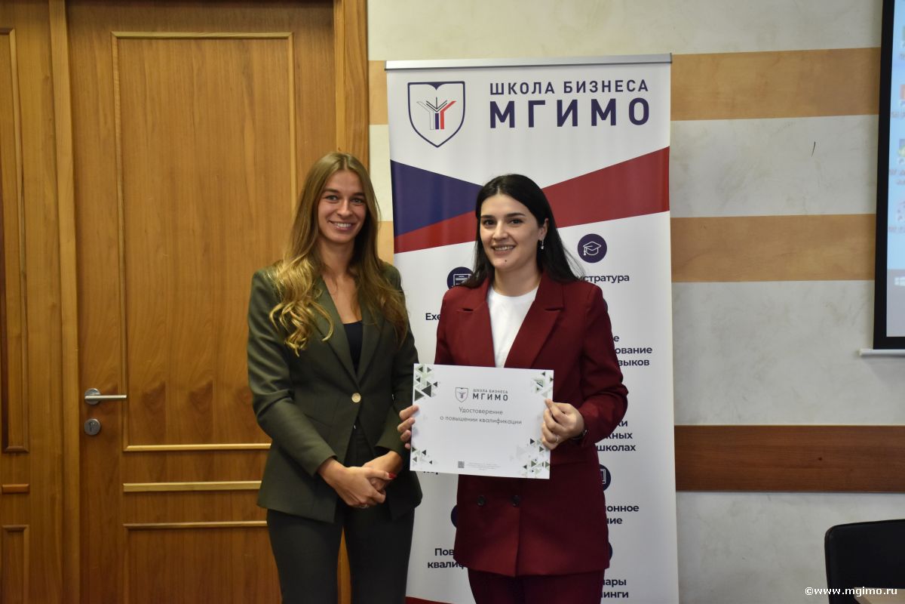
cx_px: 452
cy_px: 302
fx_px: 1433
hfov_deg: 35.1
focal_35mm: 57
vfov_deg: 23.8
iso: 1100
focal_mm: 38
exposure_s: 1/125
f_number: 4.2
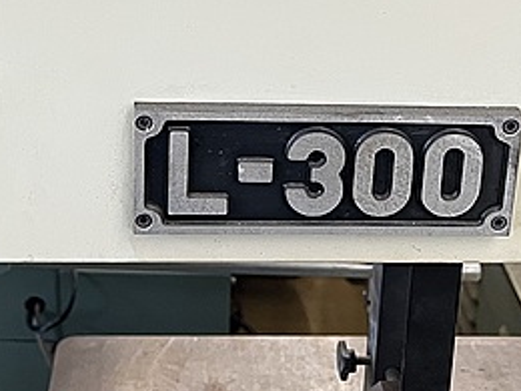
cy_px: -60
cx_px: 198
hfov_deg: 30.2
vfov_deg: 21.5
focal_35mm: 64
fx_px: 963
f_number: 1.5
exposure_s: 1/60
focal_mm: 5.7
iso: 200
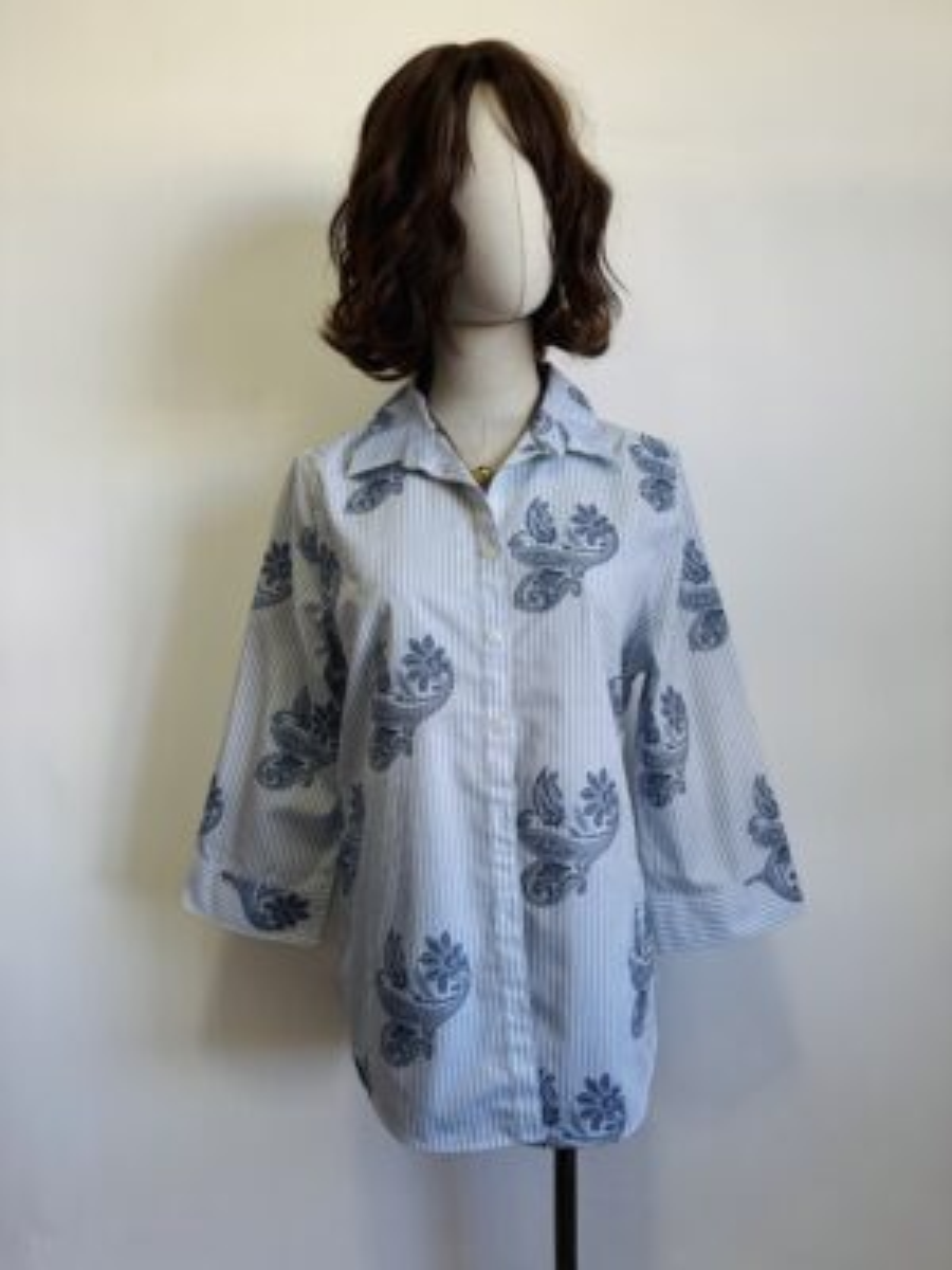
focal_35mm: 24
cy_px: 635
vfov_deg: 71.6
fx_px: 880
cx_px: 476
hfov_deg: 56.8
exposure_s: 1/120
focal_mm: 6.76
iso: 200
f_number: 1.78
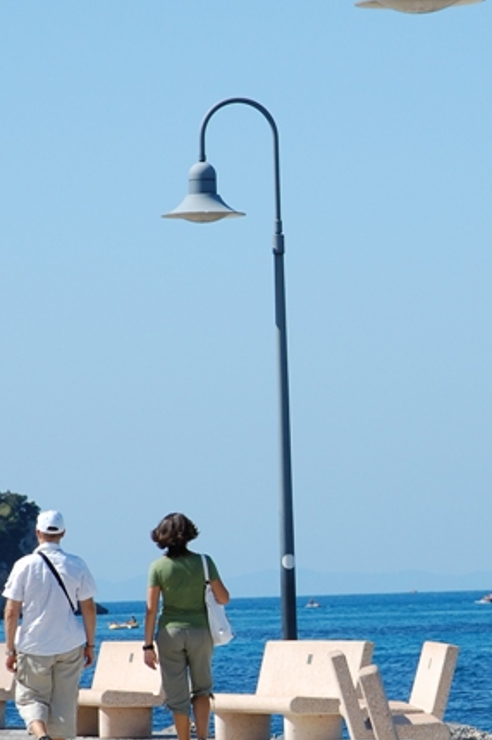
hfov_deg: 4.2
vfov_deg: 6.4
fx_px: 6652
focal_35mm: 324
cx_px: 361
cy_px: 470
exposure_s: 1/320
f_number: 10
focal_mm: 116
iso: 200
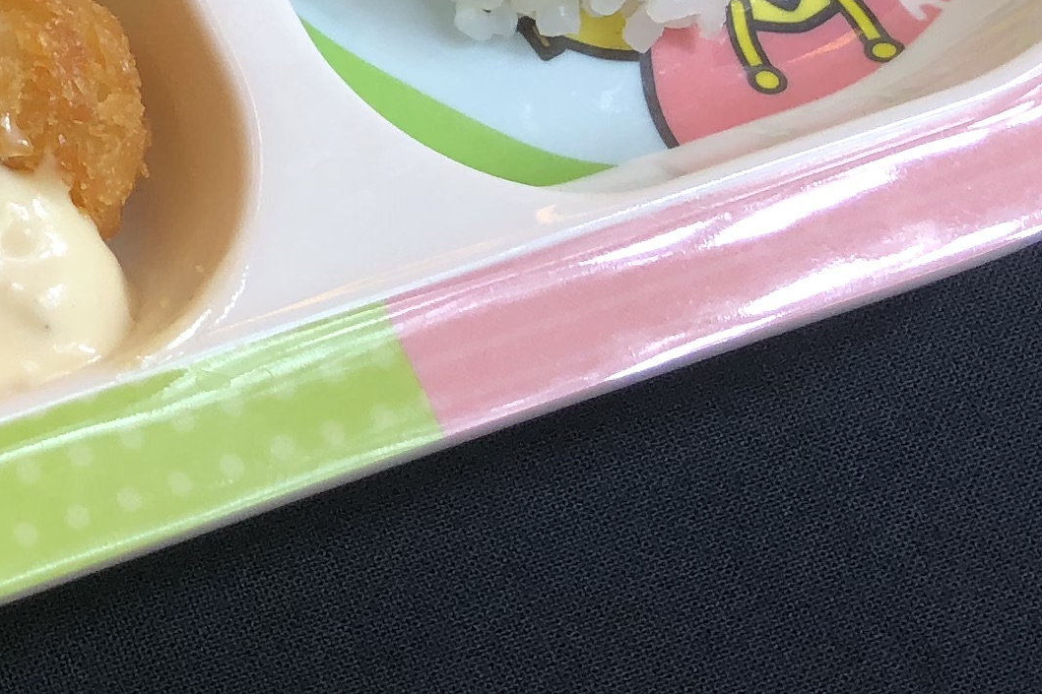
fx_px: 3212
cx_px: -522
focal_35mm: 111
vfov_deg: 11.9
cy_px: -284
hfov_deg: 16.7
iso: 32
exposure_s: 1/120
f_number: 1.8
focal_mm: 3.99
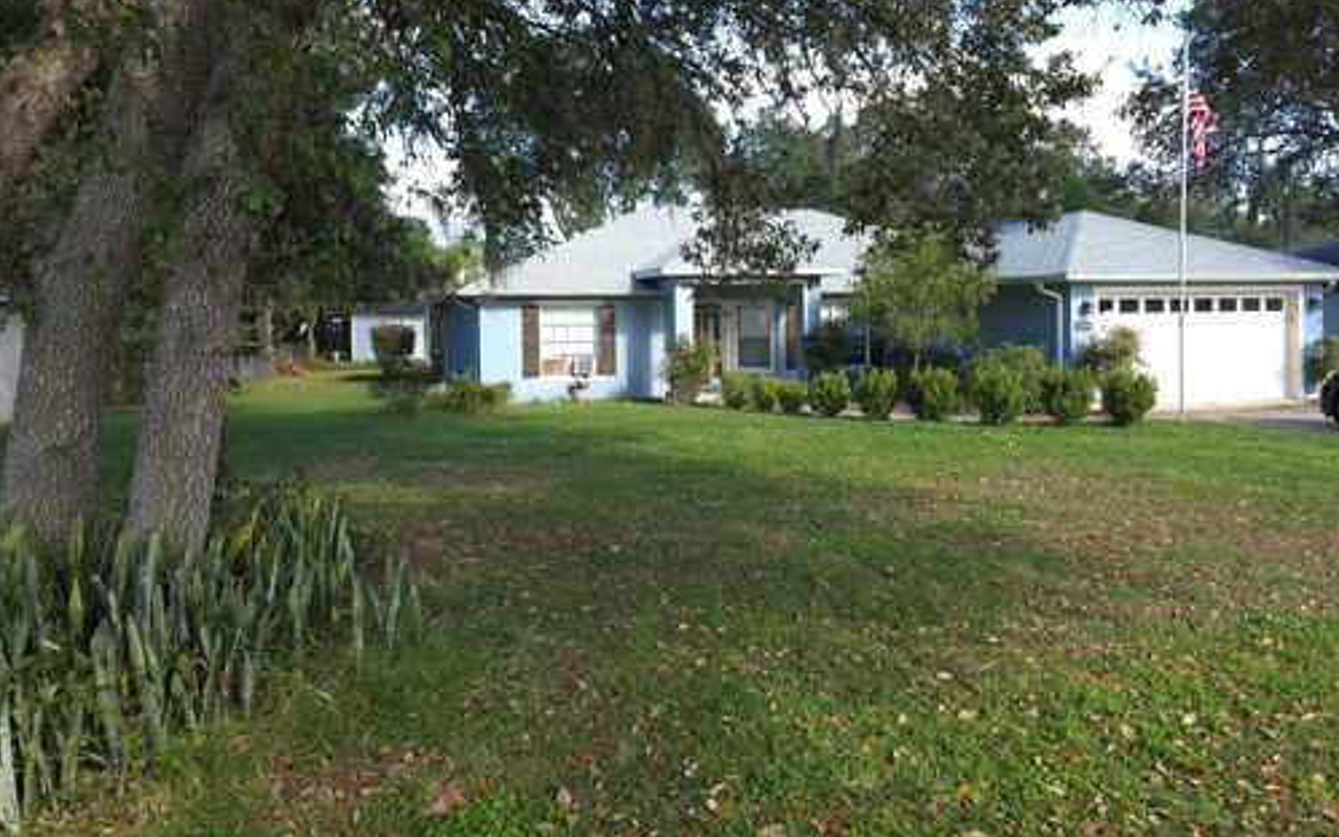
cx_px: 679
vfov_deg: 49.1
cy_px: 349
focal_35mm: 25
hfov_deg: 72.5
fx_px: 912
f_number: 1.7
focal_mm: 6.3
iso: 16
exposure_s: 1/120
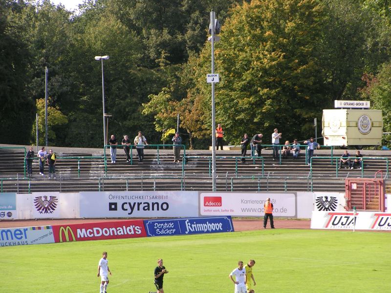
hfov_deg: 8.8
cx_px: 196
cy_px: 146
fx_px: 2553
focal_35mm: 226
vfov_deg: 6.6
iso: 50
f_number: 4.5
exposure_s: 1/250
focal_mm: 34.5
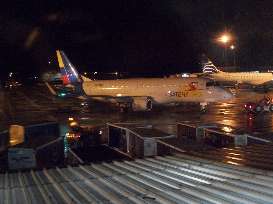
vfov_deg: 32.9
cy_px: 102
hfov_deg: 42.9
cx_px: 136
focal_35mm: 44
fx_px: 347
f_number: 3.5
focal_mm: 7.8
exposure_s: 1/8
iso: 640
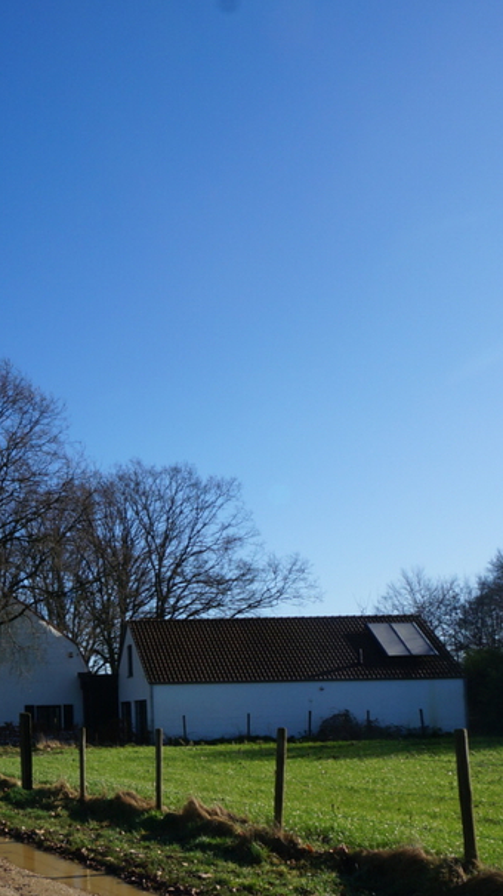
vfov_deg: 54.2
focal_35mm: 35
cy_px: 665
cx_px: -47
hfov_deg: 30.3
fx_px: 830
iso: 100
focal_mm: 10
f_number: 16
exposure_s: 1/80
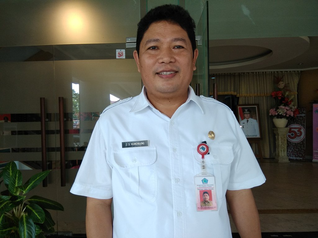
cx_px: 159
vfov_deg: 63.4
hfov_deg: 79.0
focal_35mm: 21
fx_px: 193
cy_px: 119
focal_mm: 3.57
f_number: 2
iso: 200
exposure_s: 1/33
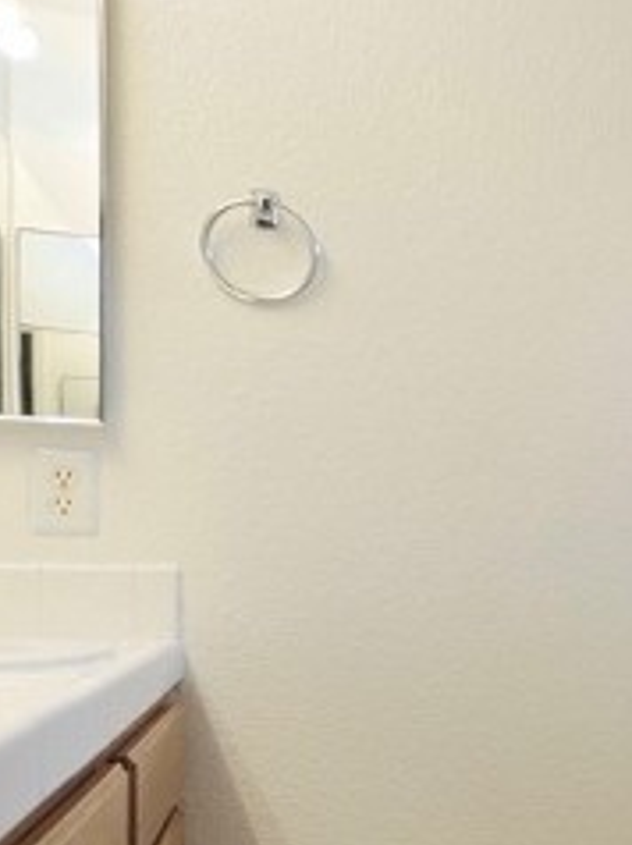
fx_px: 1024
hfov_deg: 26.2
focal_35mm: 42
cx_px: 923
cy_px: 561
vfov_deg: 44.2
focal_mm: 2.2
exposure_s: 1/60
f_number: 2.2
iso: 50
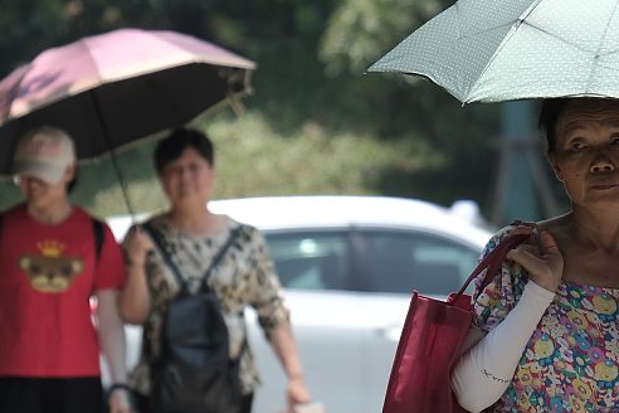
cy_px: 303
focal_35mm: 731
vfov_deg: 1.9
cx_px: 367
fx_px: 12568
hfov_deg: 2.8
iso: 320
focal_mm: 200
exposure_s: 1/500
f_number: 6.4
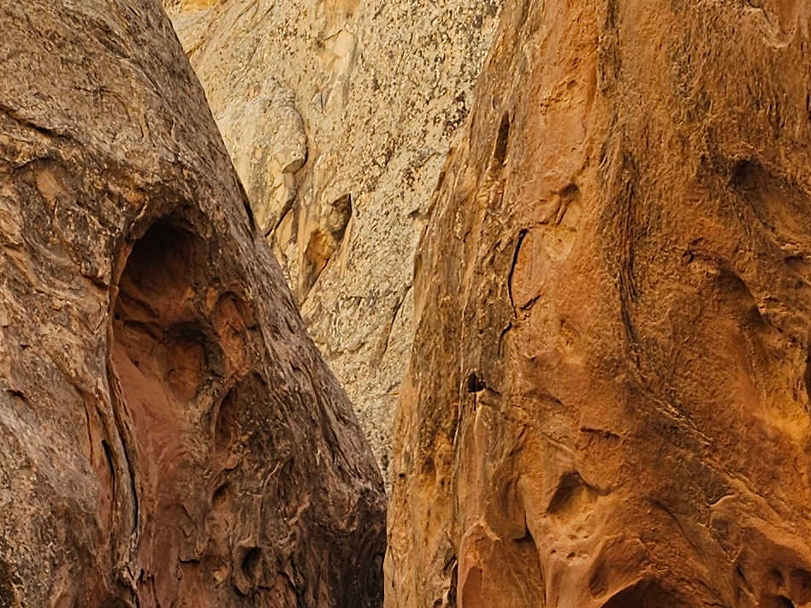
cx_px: 348
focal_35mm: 97
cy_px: 523
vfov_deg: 15.1
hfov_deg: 20.2
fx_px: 2273
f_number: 1.7
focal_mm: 6.3
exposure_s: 1/219
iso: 10
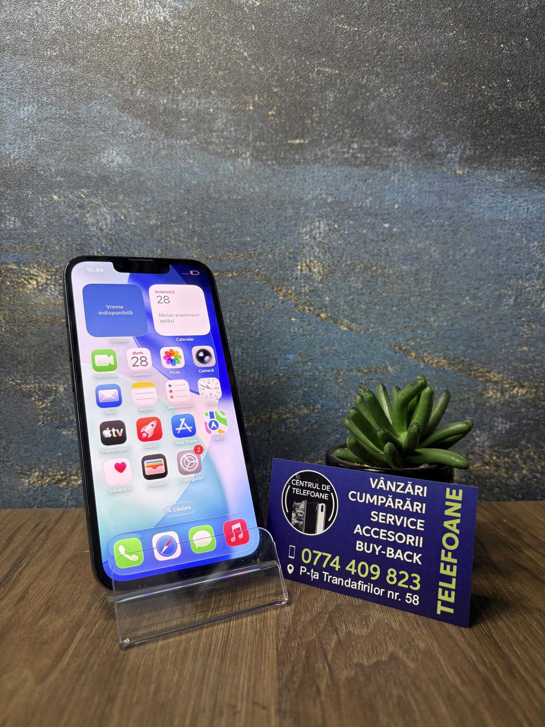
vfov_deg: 67.3
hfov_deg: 53.1
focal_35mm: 26
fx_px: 546
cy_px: 364
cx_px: 272
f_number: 1.6
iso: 125
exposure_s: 1/118
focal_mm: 5.96
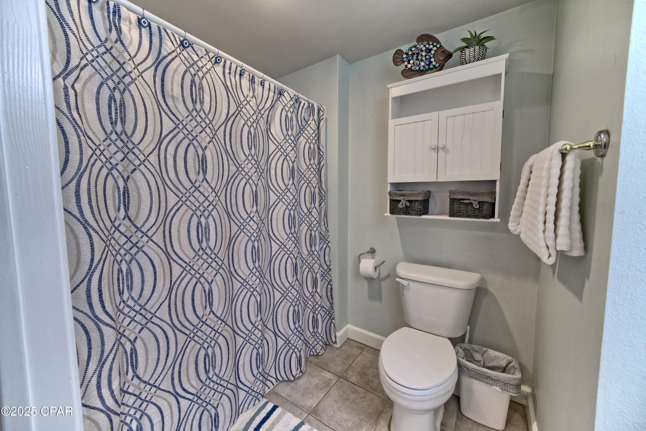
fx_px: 233
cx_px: 323
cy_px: 216
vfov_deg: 85.5
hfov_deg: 108.3
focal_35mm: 13
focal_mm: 13
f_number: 8
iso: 500
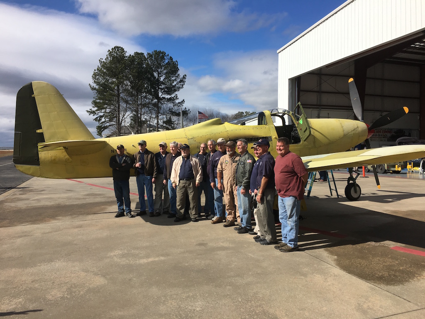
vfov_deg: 48.2
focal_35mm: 29
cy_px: 160
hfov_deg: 61.7
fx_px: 356
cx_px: 212
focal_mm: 4.15
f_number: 2.2
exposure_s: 1/2262
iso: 25
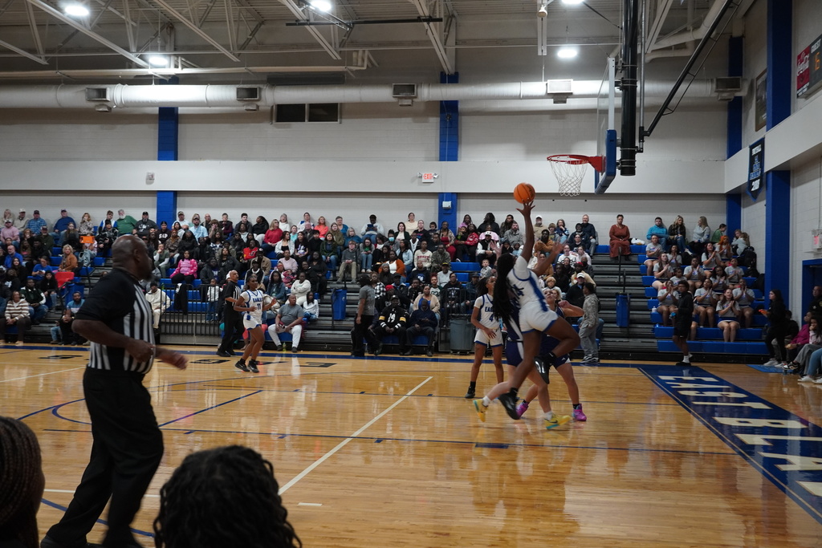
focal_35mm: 40
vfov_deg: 33.0
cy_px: 274
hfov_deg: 47.9
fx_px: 925
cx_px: 411
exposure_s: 1/160
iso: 1600
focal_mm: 27
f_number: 4.5
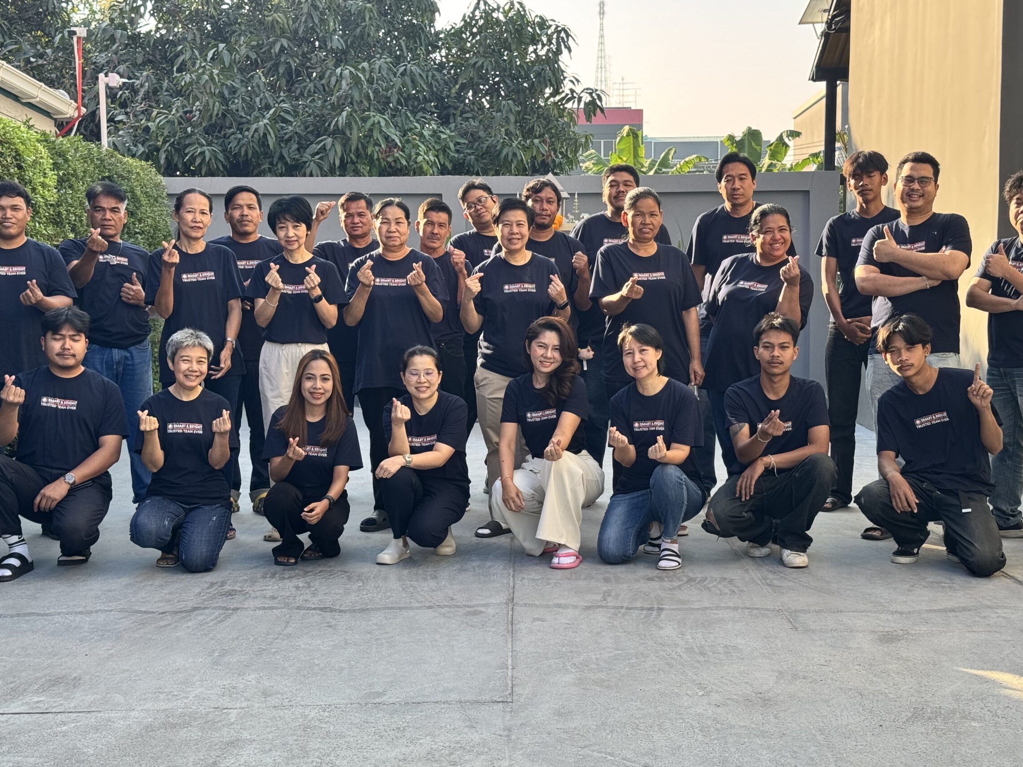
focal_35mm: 54
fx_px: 1596
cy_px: 403
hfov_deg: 35.5
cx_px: 492
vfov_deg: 27.0
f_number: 1.78
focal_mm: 6.76
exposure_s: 1/448
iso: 64
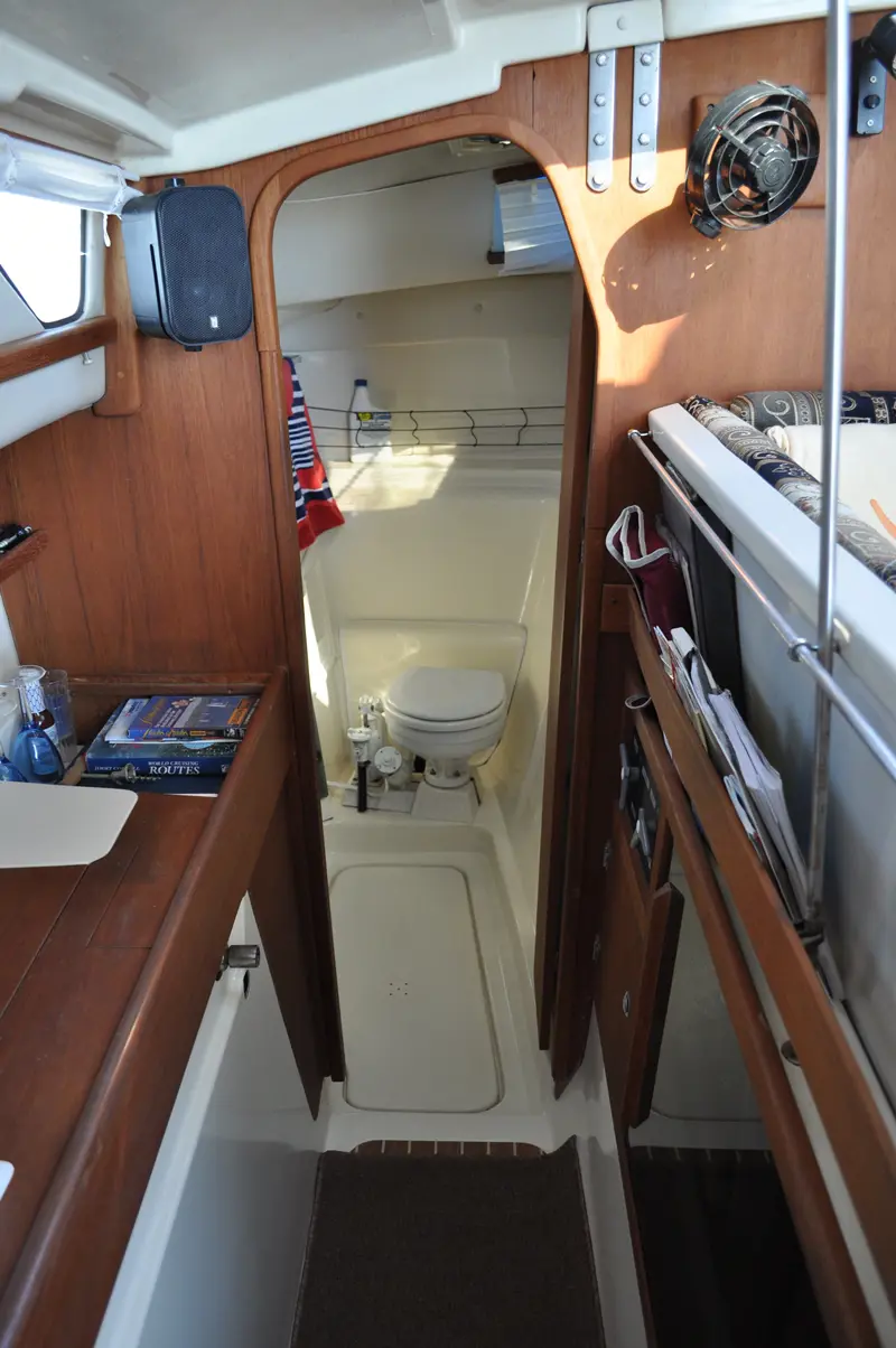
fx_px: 1010
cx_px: 448
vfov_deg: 67.4
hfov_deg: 47.8
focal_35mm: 27
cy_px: 674
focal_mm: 18
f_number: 4.5
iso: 400
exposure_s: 1/80
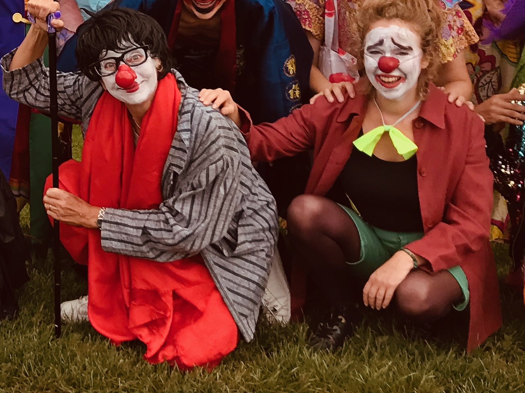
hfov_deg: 20.7
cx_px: -144
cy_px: -26
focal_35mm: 87
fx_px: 1319
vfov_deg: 16.5
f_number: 1.8
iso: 20
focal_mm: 3.99
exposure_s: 1/1182
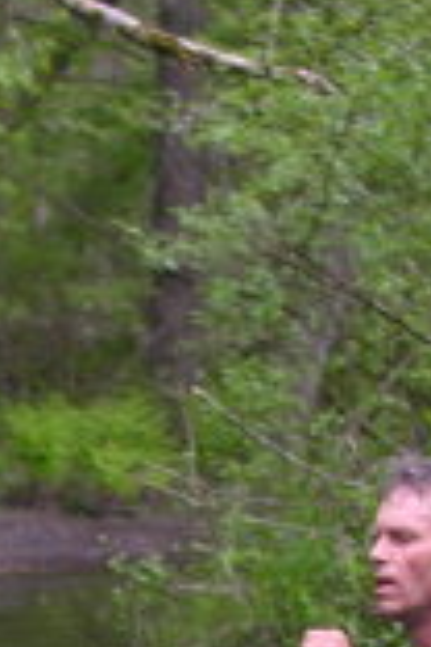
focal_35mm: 316
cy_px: 1277
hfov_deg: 4.3
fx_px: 5674
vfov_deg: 6.3
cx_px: -518
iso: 50
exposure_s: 1/125
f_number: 3.1
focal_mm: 13.8
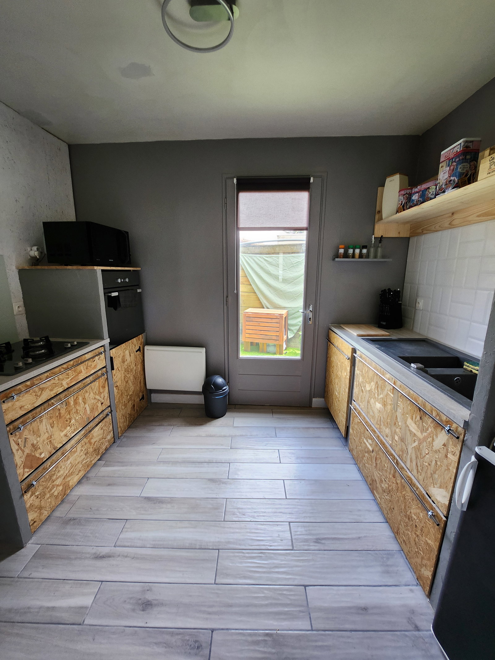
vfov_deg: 106.2
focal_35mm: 13
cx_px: 248
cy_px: 330
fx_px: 248
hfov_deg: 89.9
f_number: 2.2
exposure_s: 1/50
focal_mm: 1.7
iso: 100
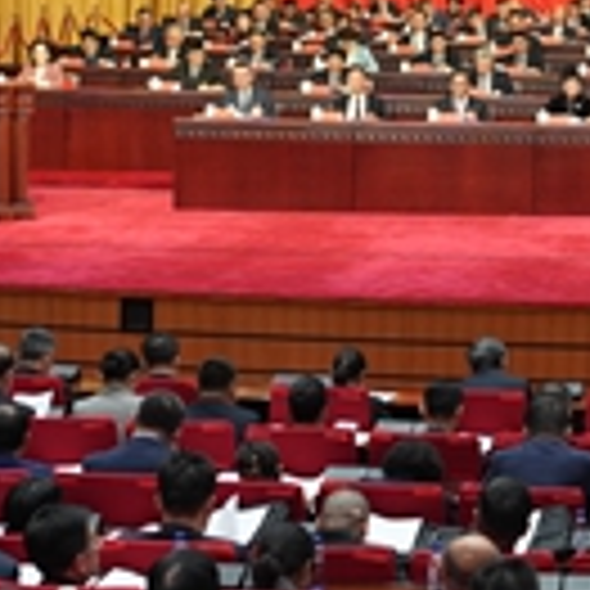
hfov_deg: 13.4
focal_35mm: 125
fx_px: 2410
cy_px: -88
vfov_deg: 13.6
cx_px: 775
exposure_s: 1/160
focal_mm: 24
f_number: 3.2
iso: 1600
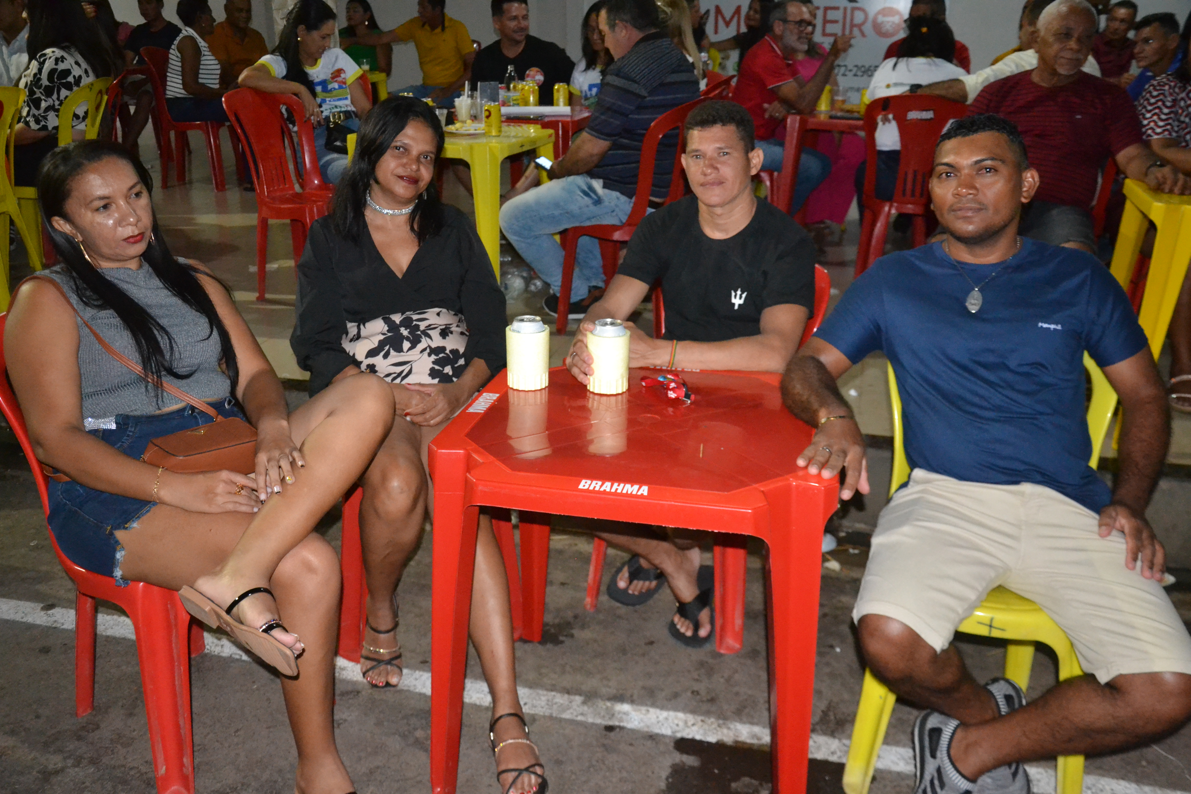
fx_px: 1042
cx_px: 596
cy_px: 397
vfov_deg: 41.7
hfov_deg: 59.5
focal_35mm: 32
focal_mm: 21
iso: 3200
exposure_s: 1/60
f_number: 3.8
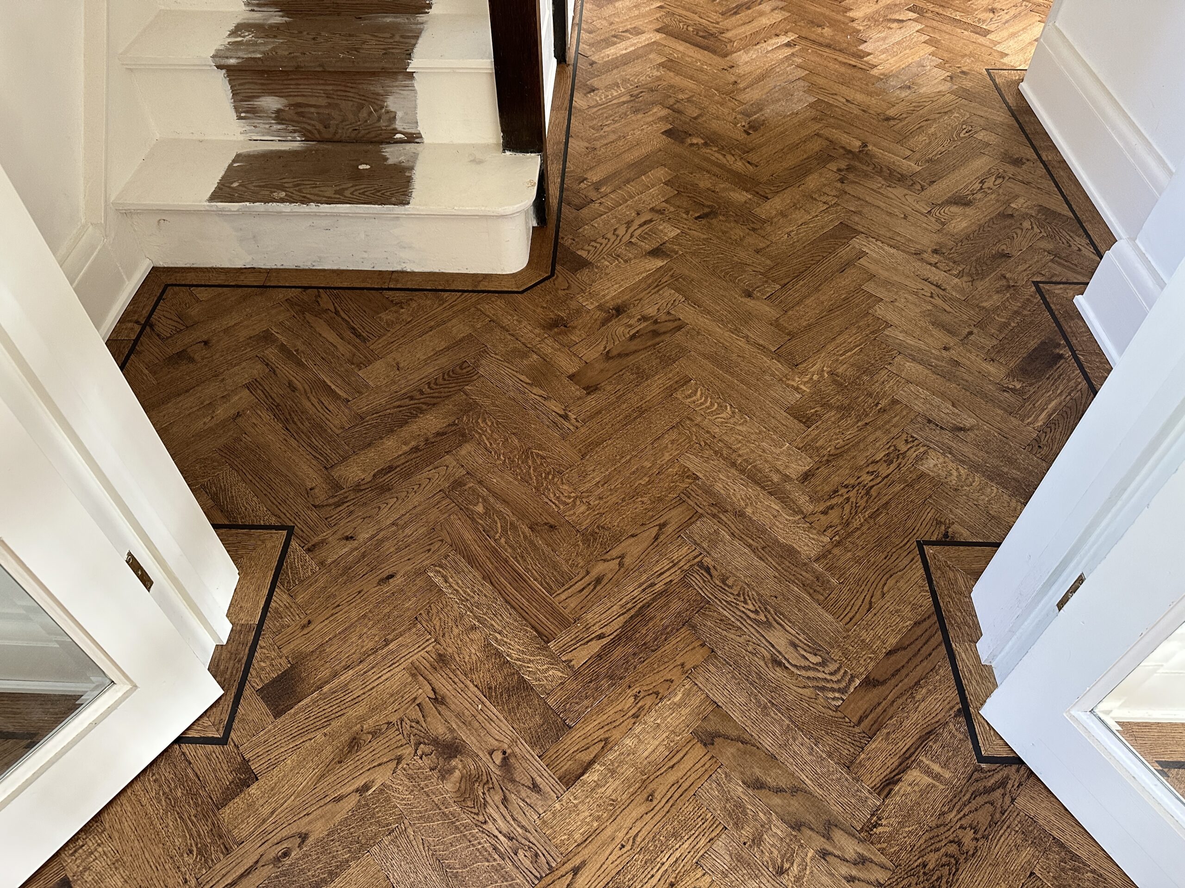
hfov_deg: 71.6
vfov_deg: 56.8
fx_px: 822
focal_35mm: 24
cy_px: 444
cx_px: 592
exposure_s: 1/60
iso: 320
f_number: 1.78
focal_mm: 6.86
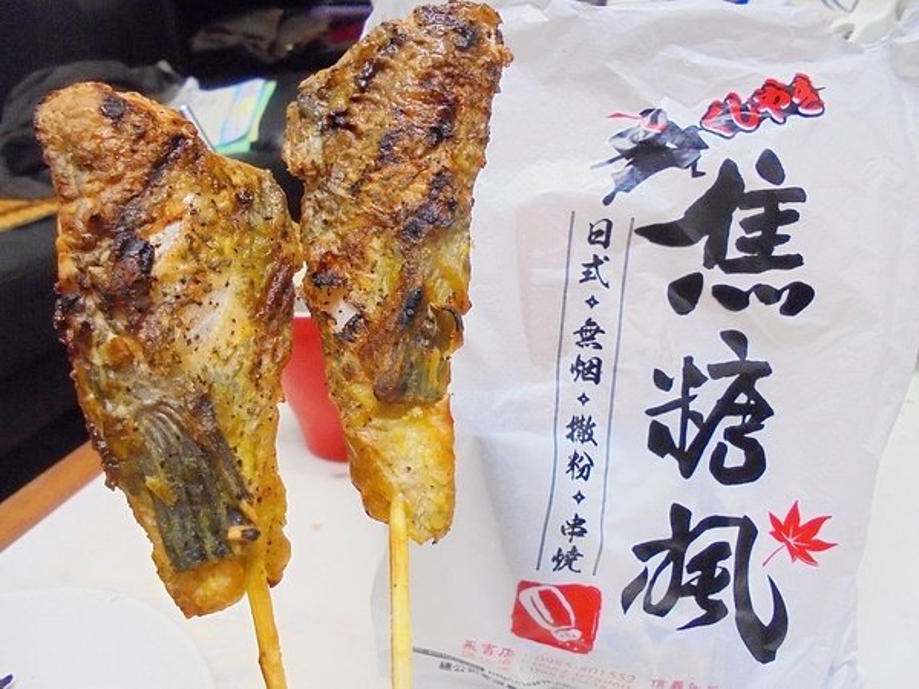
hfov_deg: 67.3
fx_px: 690
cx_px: 460
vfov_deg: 53.1
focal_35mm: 26
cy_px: 344
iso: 400
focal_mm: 4.6
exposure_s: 1/13
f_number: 3.5
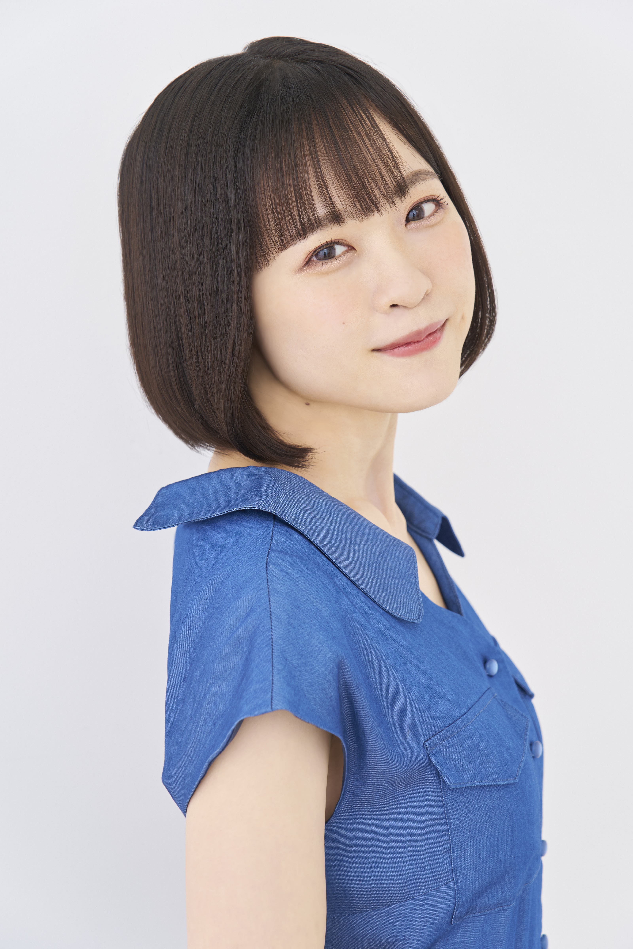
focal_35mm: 101
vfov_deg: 20.2
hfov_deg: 13.6
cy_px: 474
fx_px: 2664
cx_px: 316
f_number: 6.3
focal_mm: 101
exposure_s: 1/125
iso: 400
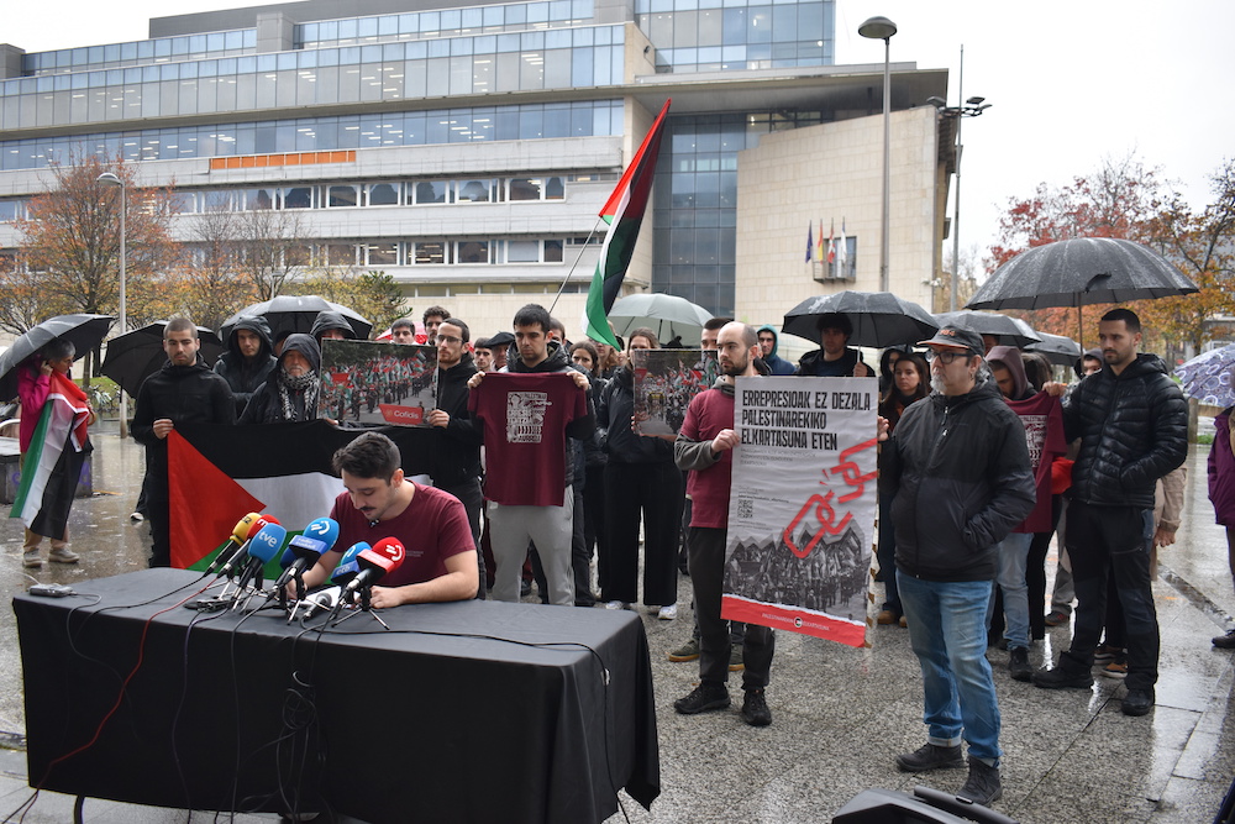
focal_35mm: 30
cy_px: 412
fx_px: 1029
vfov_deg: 43.6
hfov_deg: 61.9
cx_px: 618
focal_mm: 20
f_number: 4.5
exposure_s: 1/80
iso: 400
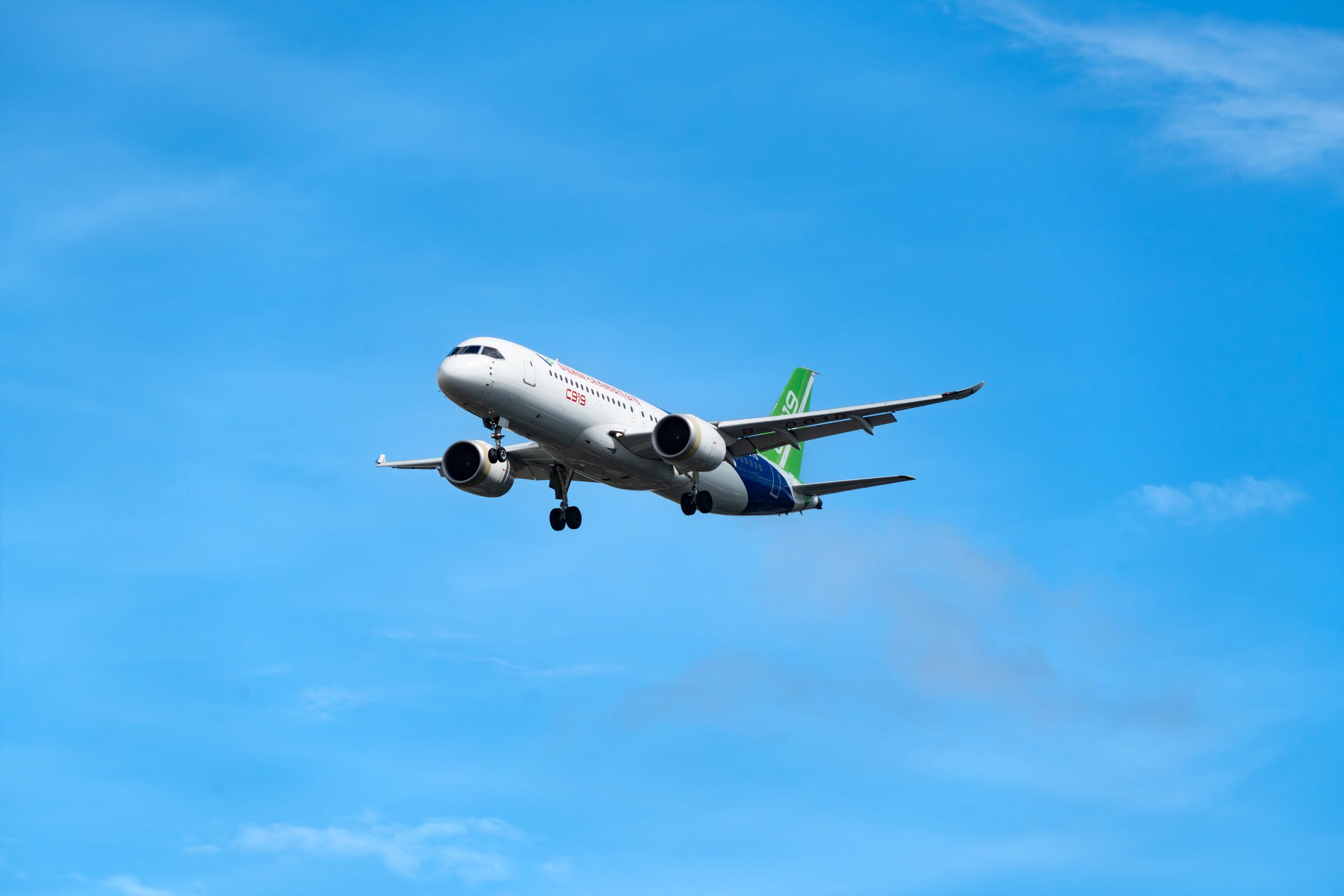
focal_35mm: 240
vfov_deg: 5.7
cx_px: 672
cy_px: 448
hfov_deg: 8.6
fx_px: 8959
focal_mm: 240
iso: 250
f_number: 8
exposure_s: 1/1250
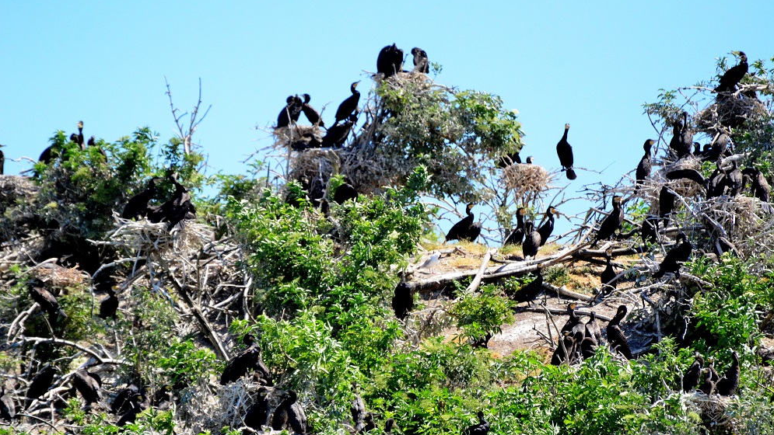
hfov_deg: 5.1
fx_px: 8724
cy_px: 229
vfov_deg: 2.9
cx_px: 387
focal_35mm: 425
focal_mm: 270
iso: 3200
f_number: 5.6
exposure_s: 1/8000
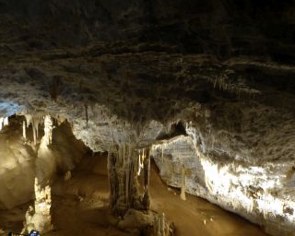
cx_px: 146
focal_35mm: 31
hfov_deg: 57.2
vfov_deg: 47.1
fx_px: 271
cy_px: 116
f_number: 3.5
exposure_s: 1/8
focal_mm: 5
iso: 400
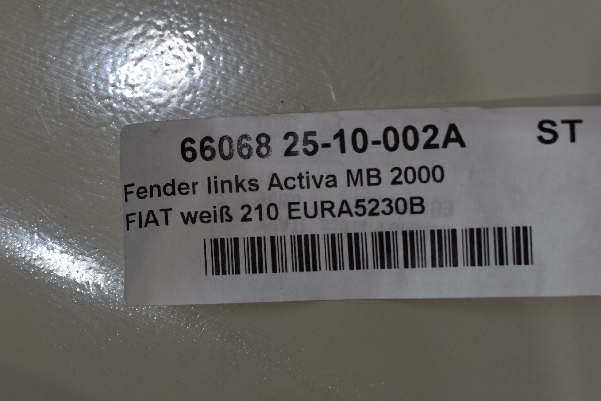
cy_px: 200
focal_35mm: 63
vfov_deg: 21.6
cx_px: 300
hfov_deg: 31.9
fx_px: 1052
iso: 110
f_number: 8
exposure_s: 1/60
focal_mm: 42
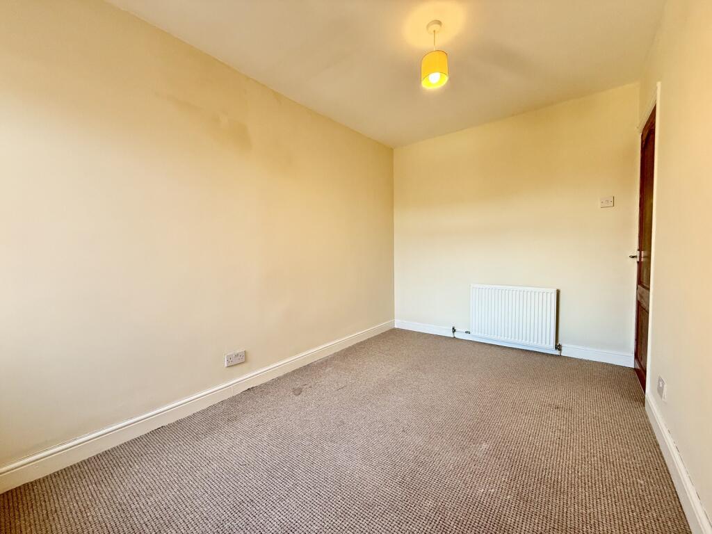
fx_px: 288
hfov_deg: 102.1
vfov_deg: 85.7
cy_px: 267
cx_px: 356
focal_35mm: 14
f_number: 2.2
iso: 200
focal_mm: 2.22
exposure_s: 1/99
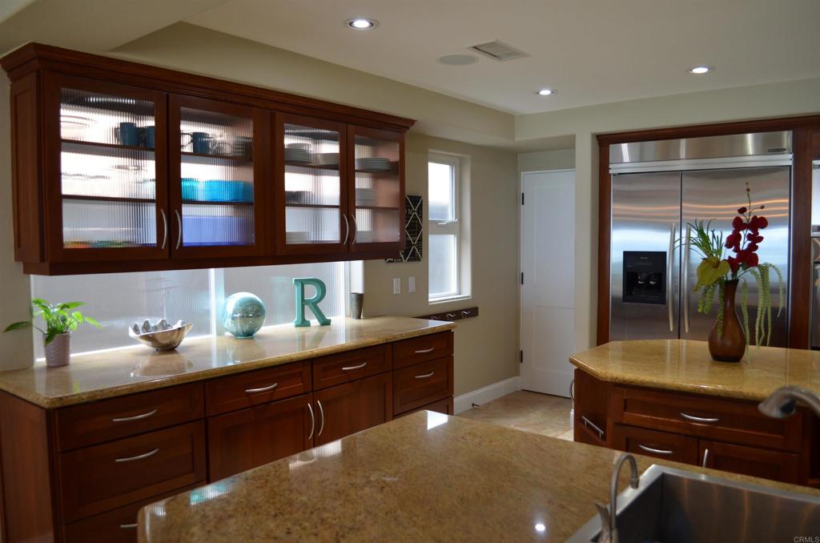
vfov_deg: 47.7
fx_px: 614
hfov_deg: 67.5
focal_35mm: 27
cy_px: 272
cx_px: 410
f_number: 4
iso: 500
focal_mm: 18
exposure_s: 1/60
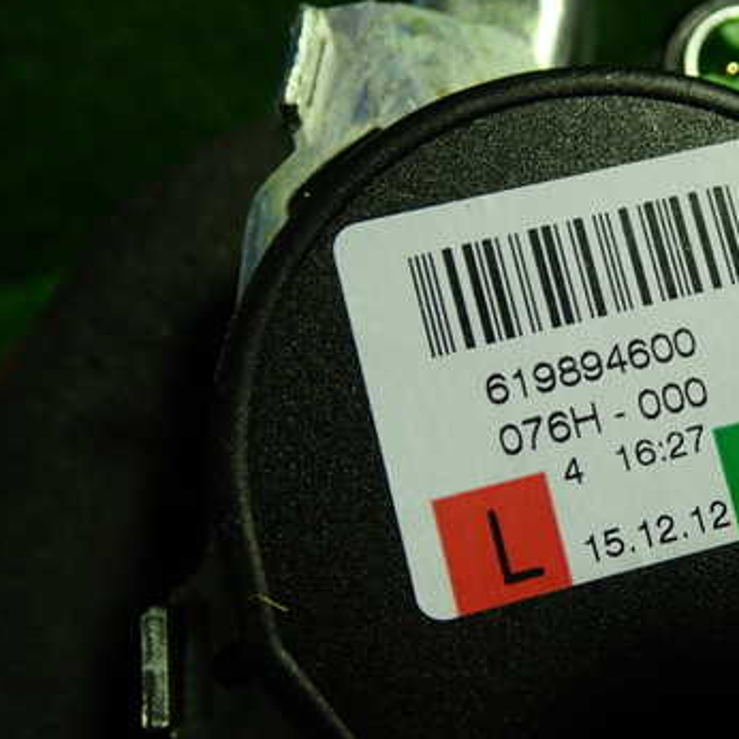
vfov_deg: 36.8
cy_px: 389
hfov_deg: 35.1
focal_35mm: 46
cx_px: 632
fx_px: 1111
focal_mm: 5.4
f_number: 2.3
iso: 160
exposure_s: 1/60
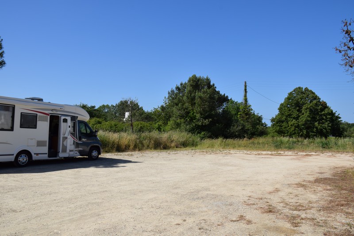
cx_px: 177
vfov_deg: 47.9
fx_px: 265
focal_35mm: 27
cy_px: 118
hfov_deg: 67.4
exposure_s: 1/400
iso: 200
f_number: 10
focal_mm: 18
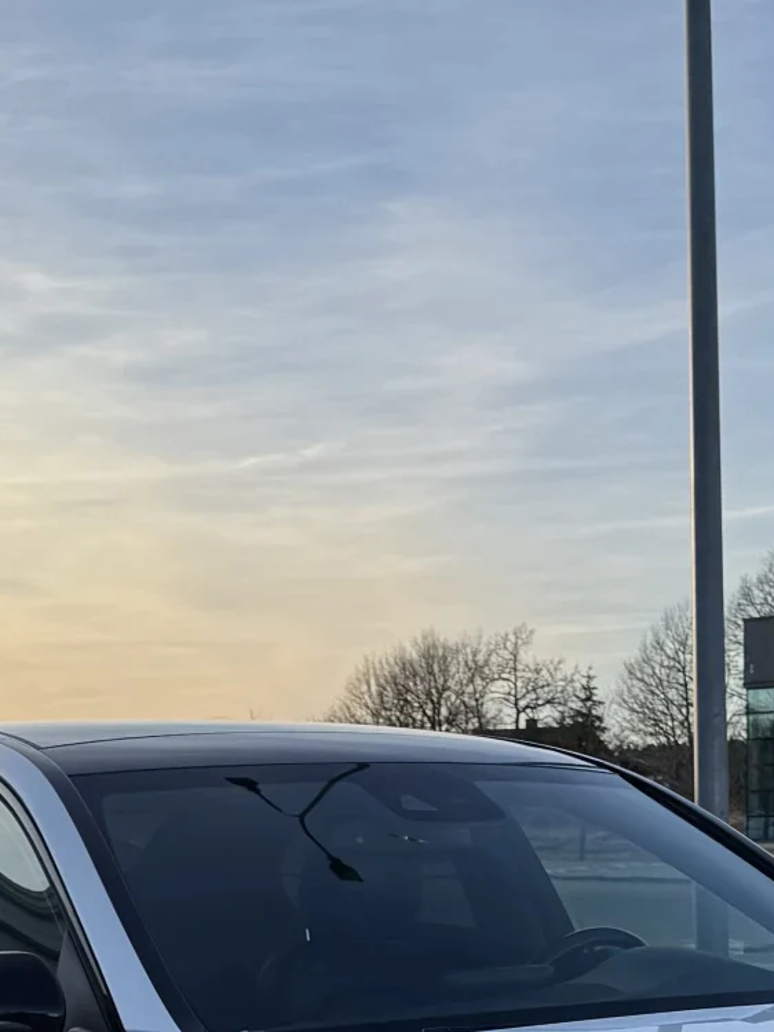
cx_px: 573
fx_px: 2444
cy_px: 1219
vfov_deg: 22.1
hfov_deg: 17.9
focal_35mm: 82
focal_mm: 6.76
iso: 80
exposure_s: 1/2174
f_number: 1.78
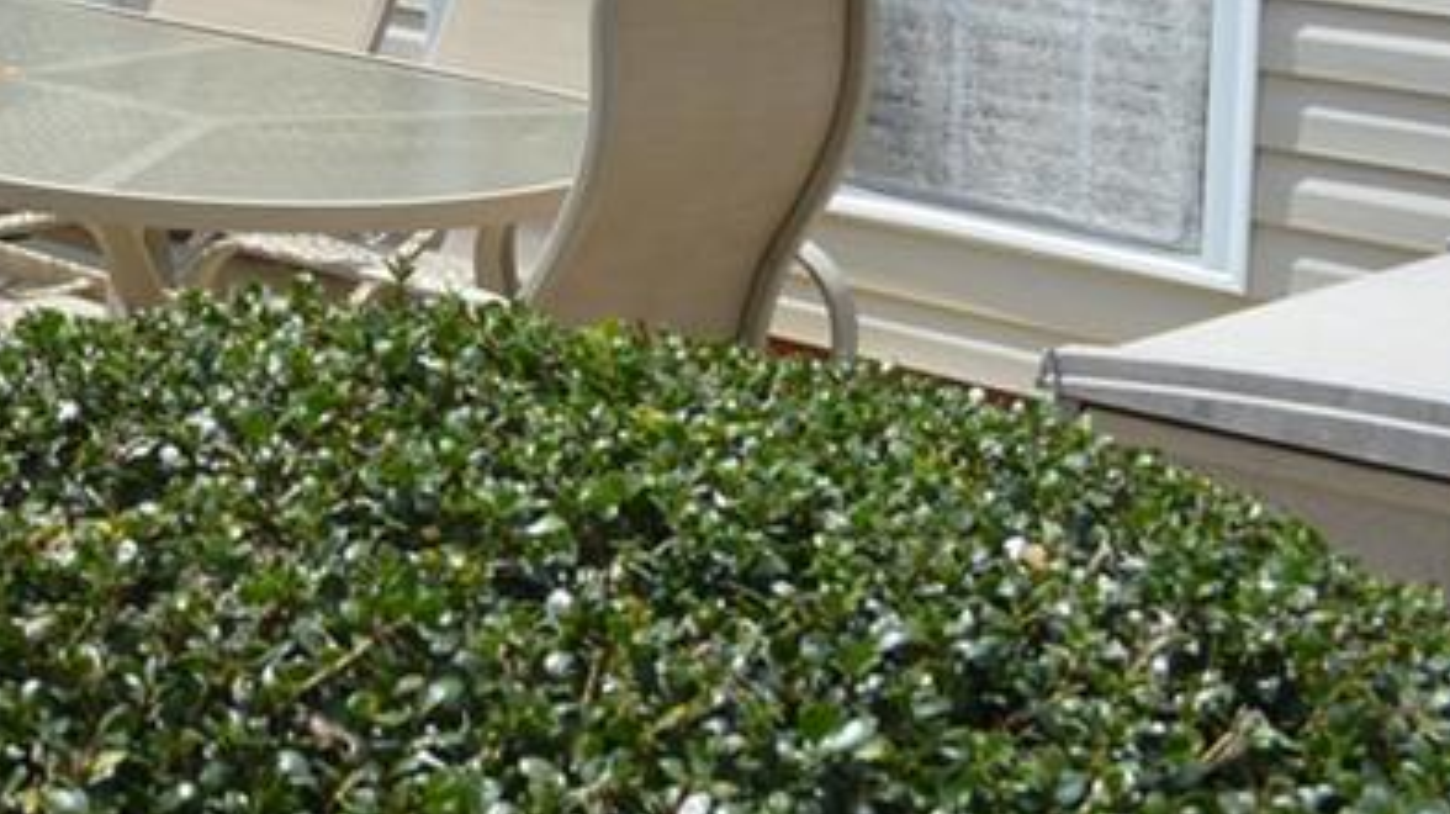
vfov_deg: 13.9
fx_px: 3151
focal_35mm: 82
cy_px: -348
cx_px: -388
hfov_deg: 23.2
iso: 100
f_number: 8
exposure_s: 1/250
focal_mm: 20
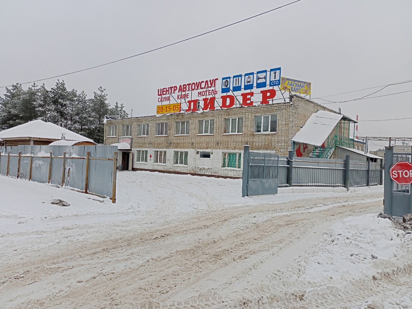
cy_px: 154
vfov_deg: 49.8
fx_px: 333
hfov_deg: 63.4
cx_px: 206
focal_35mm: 28
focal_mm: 4.69
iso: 116
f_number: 1.8
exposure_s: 1/500
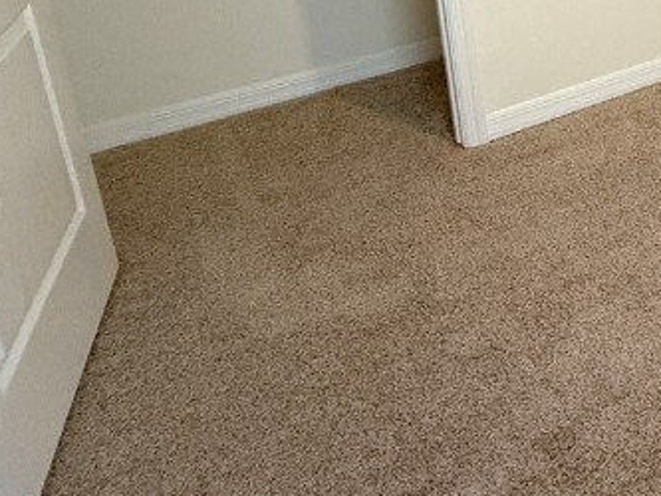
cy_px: -131
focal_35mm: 43
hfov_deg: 31.0
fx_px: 821
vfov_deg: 28.3
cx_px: 911
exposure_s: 1/120
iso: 250
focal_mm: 2.22
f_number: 2.2
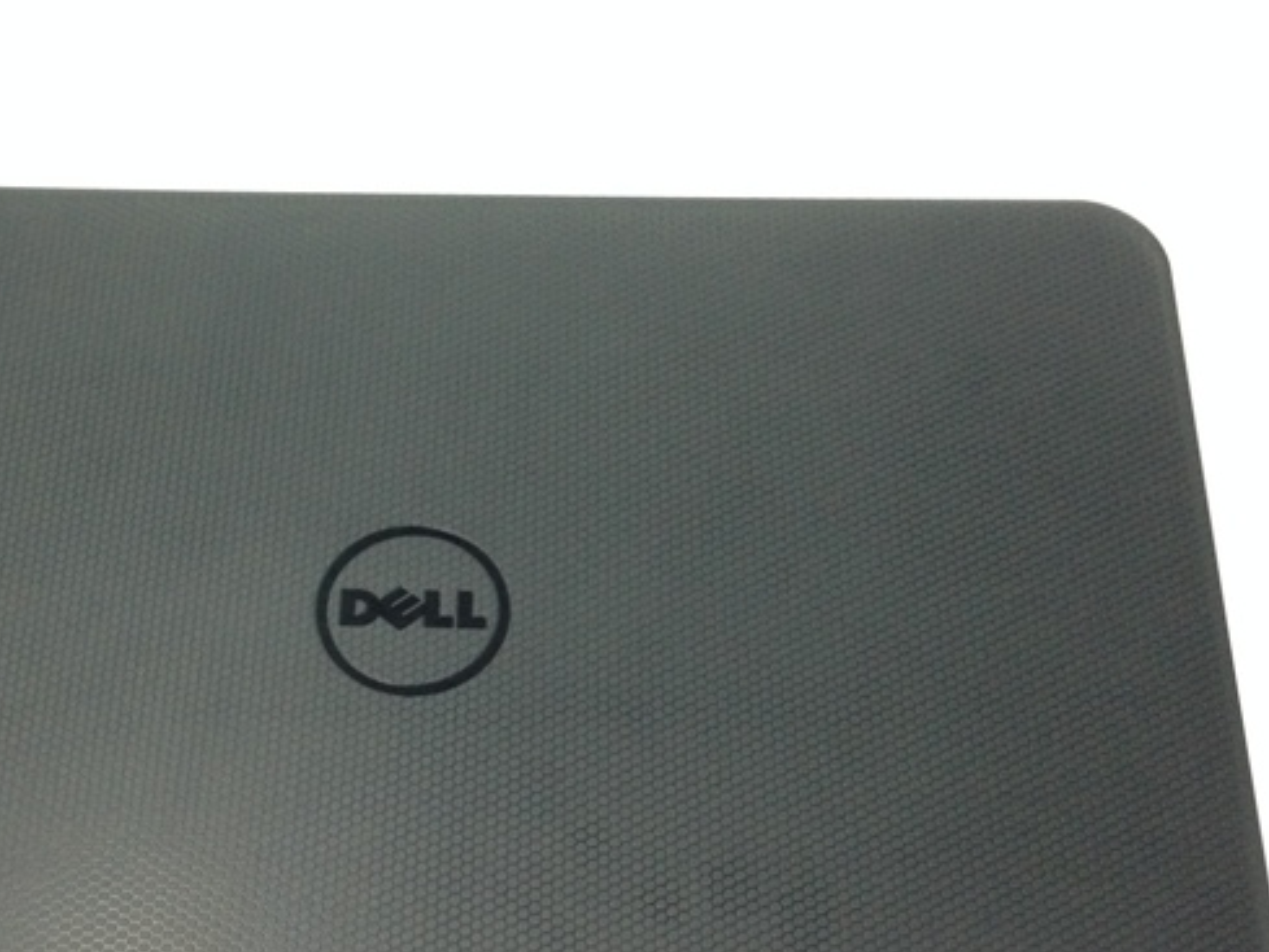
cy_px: 711
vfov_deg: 26.7
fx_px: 1980
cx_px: 457
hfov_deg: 35.3
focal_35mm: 54
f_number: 2.4
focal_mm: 4.12
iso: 160
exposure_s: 1/20
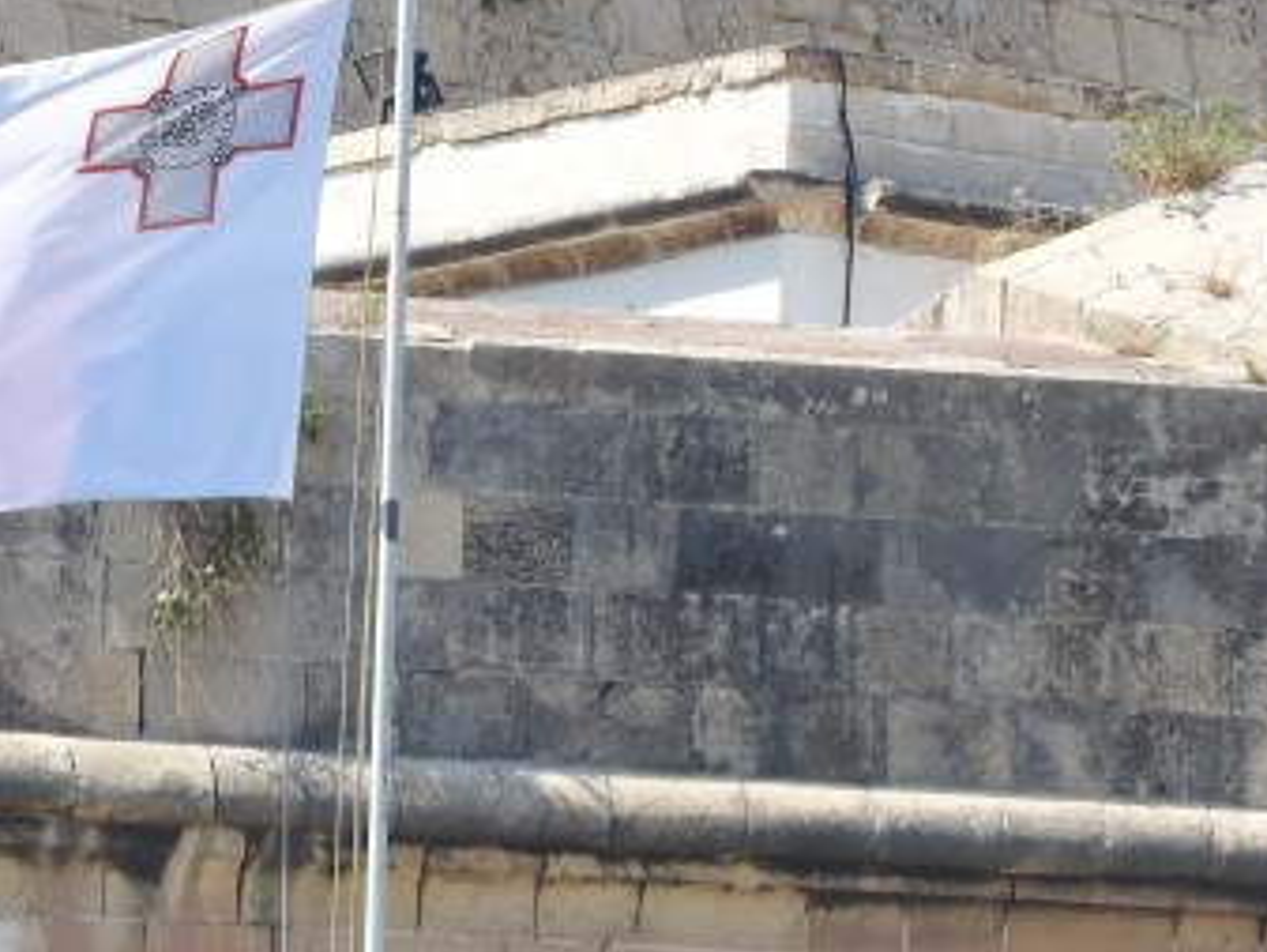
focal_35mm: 1186
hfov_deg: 1.7
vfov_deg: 1.3
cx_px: 173
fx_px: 43425
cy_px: 278
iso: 100
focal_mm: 89.6
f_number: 5.6
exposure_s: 1/320
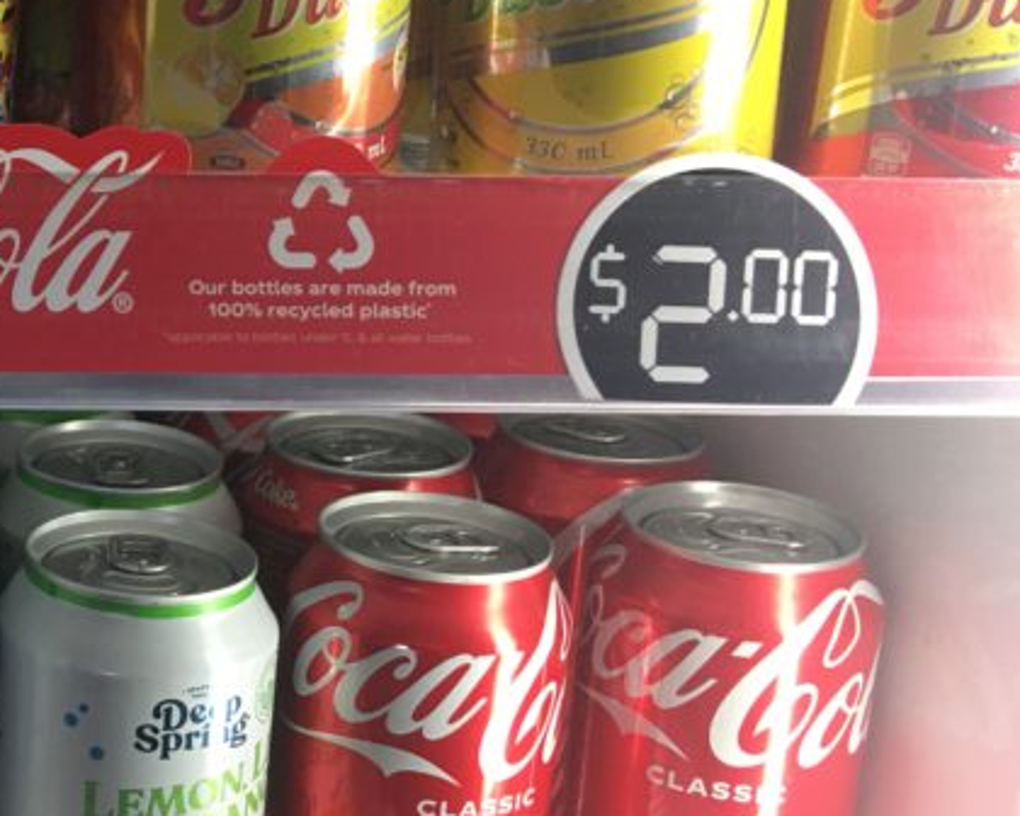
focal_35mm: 69
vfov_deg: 22.1
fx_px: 2083
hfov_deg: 25.1
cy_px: 352
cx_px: -172
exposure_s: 1/17
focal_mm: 4.15
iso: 64
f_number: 2.2
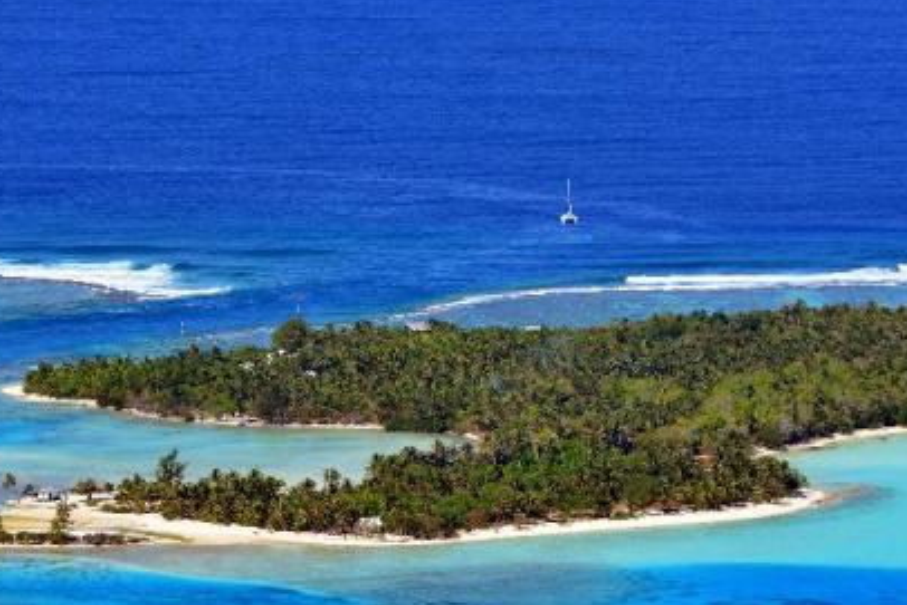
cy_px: 96
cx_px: 360
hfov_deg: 5.2
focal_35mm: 394
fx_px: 9930
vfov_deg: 3.5
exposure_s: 1/640
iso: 200
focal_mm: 200
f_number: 8
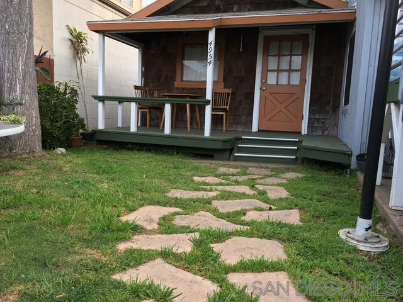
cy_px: 151
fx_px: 338
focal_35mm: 29
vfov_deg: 48.2
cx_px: 202
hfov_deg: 61.7
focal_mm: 4.15
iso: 25
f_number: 2.2
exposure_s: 1/60
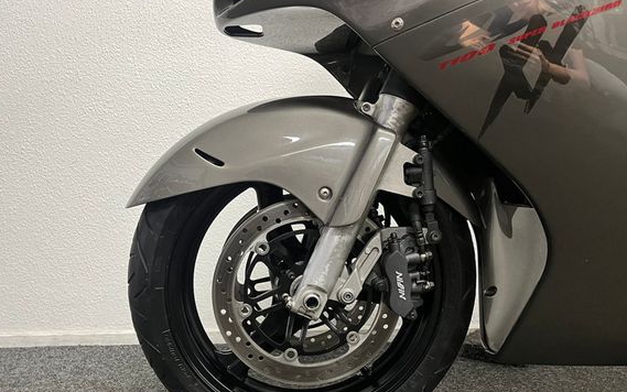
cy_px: 248
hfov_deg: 61.2
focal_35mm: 31
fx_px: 530
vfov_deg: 40.3
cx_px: 292
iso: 200
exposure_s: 1/50
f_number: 1.6
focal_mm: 5.1
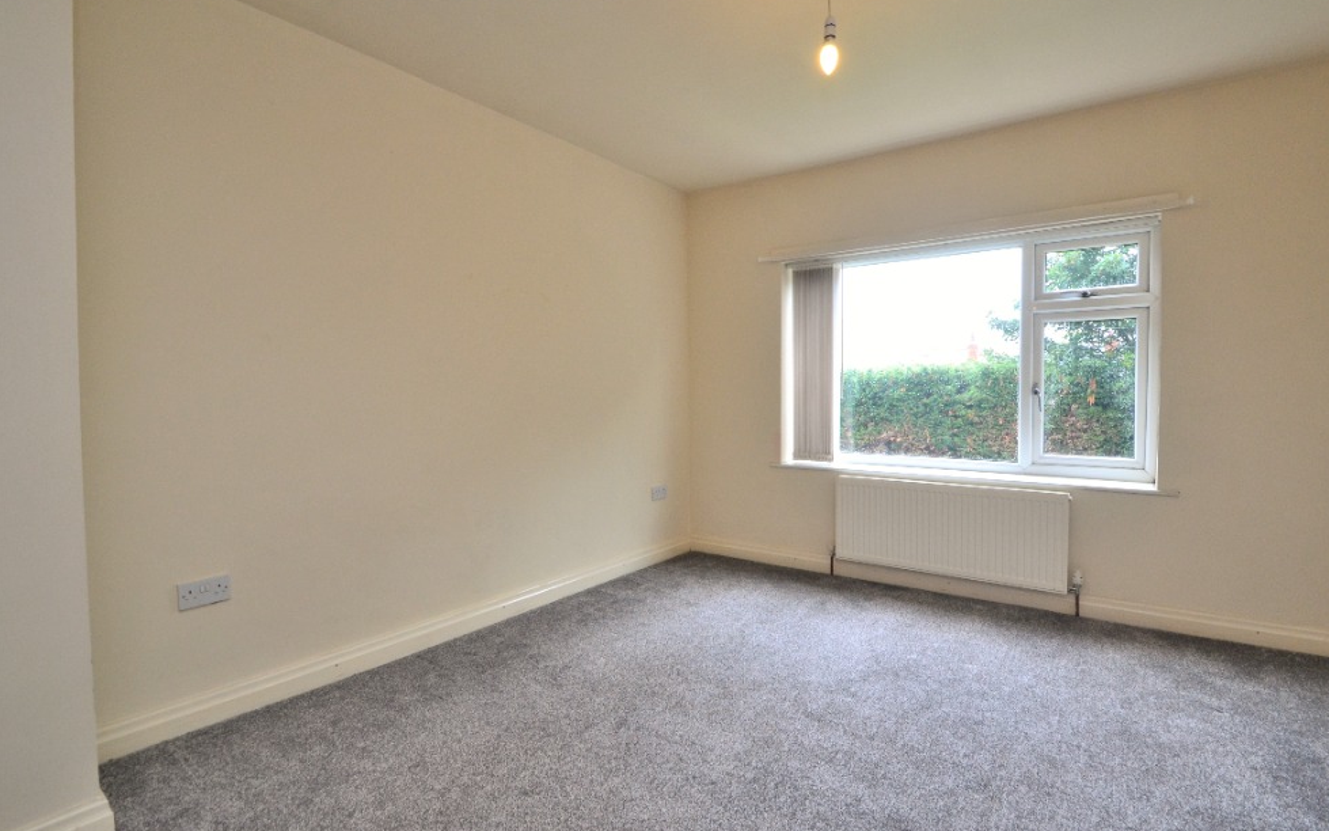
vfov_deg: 71.3
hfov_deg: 97.8
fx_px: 580
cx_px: 690
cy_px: 422
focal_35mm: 16
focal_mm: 10
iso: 800
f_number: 7.1
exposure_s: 1/60
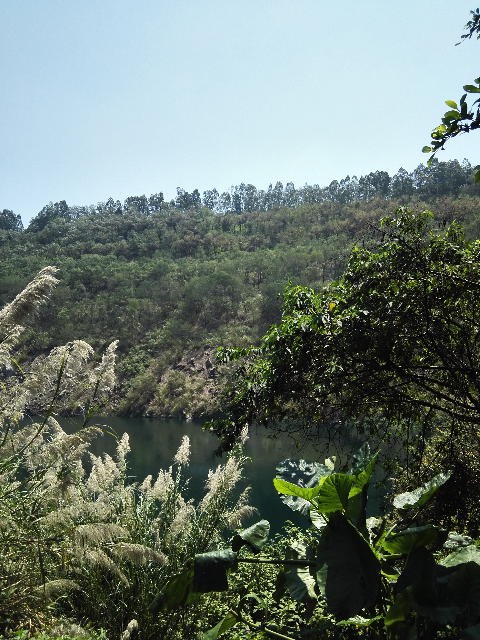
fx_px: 536
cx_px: 240
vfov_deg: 61.7
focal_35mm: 29
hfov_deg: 48.2
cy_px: 320
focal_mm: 3.8
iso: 100
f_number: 2
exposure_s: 1/2096
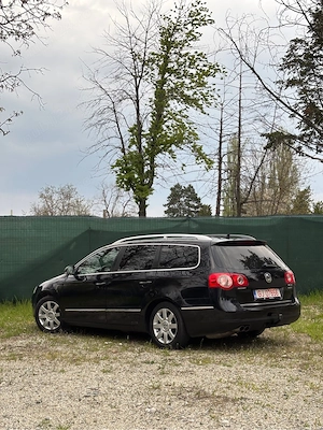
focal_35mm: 52
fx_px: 647
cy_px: 215
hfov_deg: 28.0
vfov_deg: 36.8
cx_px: 162
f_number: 1.6
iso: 32
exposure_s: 1/180
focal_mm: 5.96
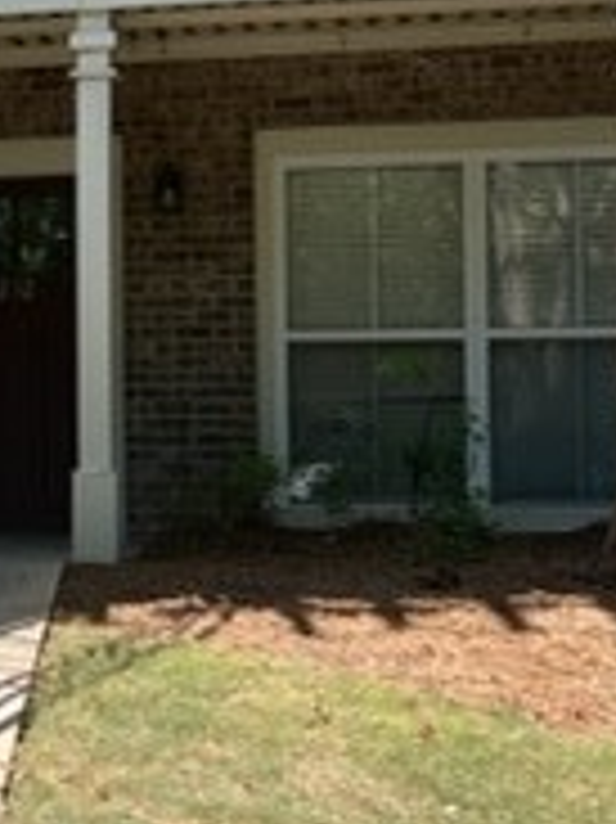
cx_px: -301
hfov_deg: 15.1
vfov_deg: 21.5
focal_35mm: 91
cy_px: 329
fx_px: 2162
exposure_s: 1/1224
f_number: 1.5
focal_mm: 5.7
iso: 50
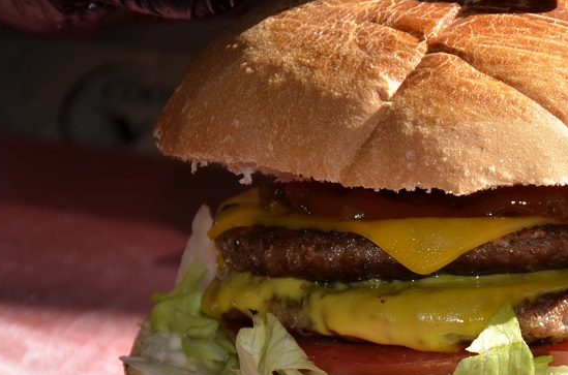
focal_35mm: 369
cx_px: 519
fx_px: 5807
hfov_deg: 5.6
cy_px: 347
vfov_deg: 3.7
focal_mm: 90
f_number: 5.3
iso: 100
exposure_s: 1/250
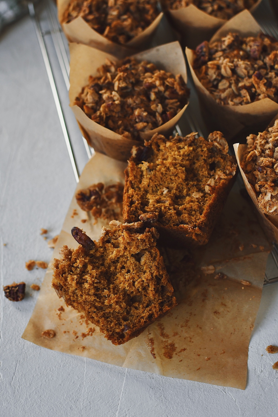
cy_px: 208
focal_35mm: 52
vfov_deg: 38.2
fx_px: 602
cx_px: 139
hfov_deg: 26.0
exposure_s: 1/160
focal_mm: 35
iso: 500
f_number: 4
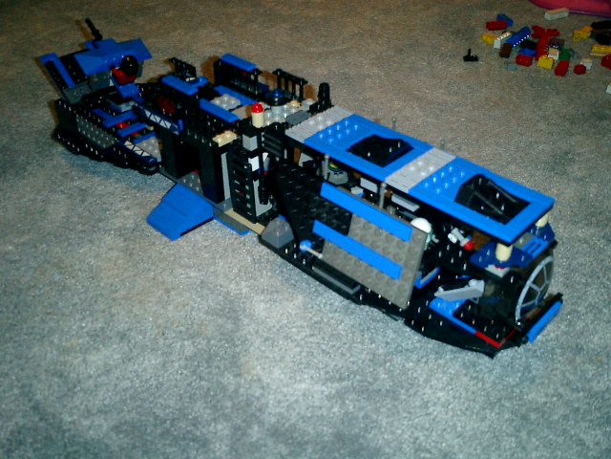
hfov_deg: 51.4
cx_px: 306
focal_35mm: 36
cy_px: 230
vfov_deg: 39.7
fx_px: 635
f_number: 3.2
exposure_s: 1/30
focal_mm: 7.5
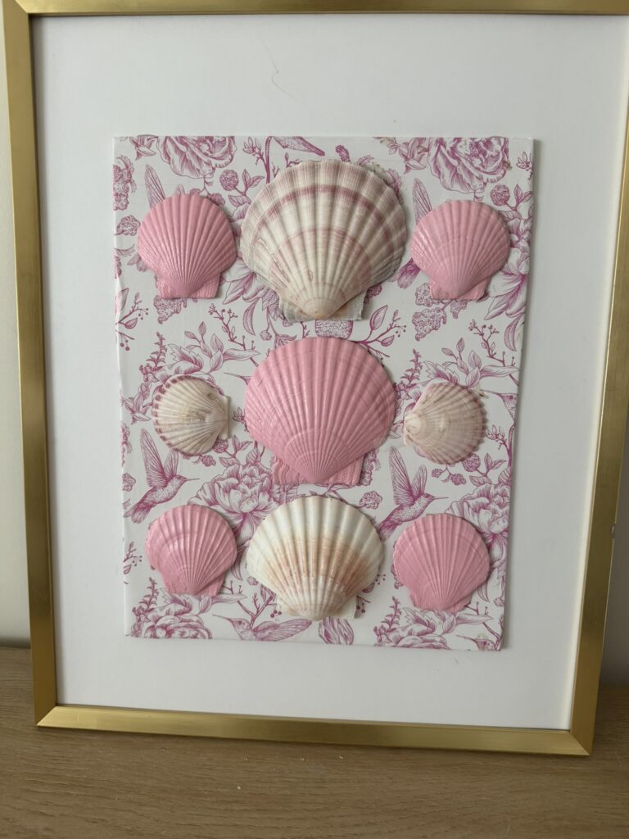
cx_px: 314
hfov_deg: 56.8
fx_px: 581
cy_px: 420
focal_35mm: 24
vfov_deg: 71.6
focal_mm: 6.76
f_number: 1.78
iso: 200
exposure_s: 1/74
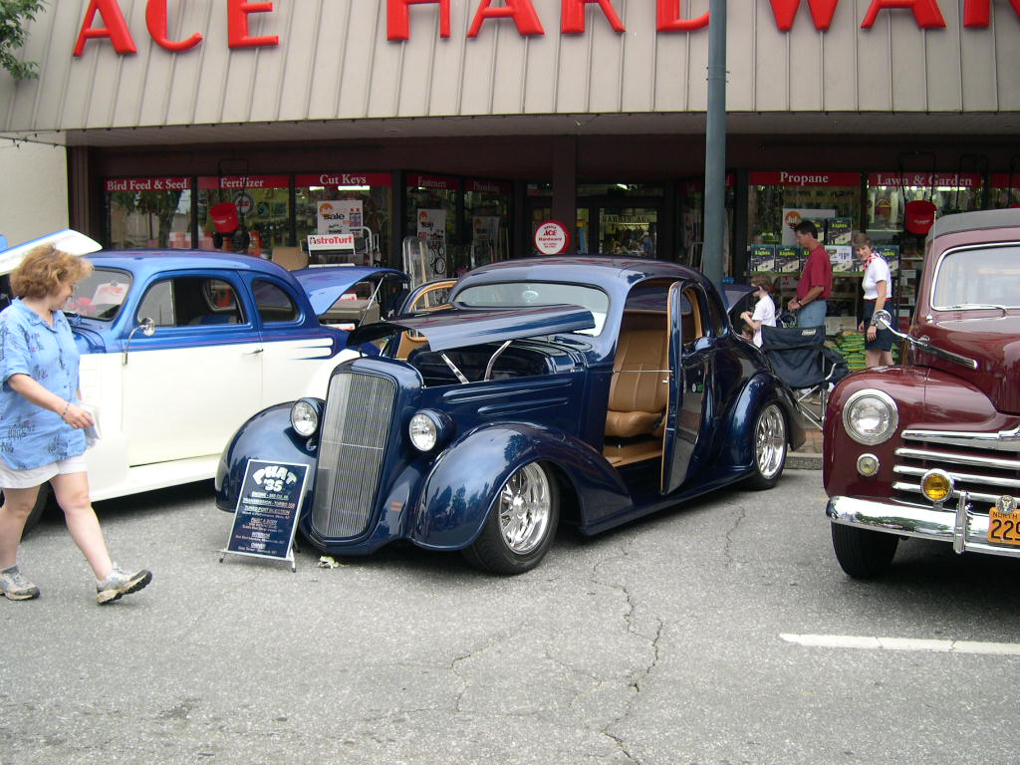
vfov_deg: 37.7
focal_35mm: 38
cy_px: 382
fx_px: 1120
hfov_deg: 49.0
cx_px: 510
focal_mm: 8
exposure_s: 1/200
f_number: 2.8
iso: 100
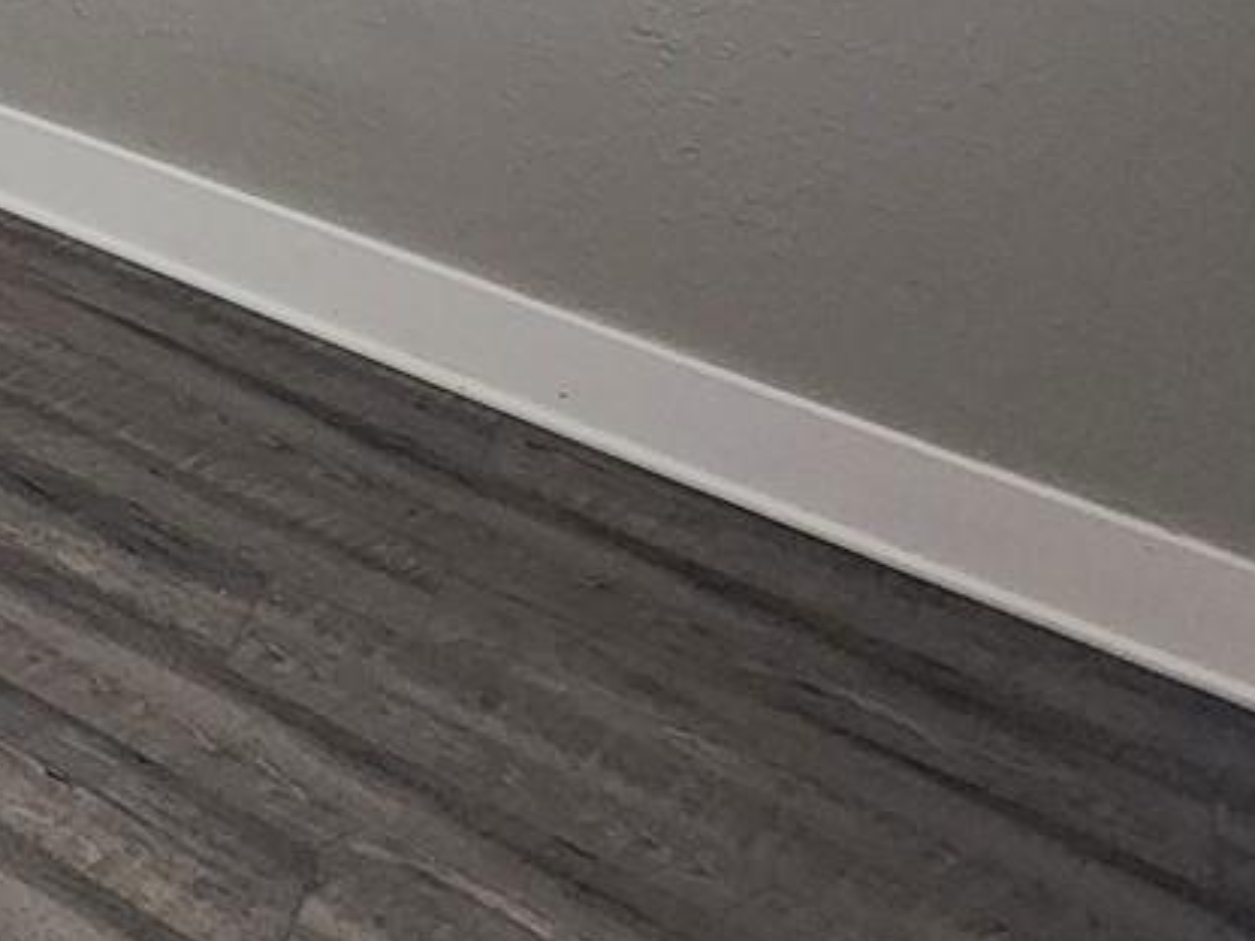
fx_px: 1813
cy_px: -612
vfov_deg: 21.9
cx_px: -990
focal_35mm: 50
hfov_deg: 22.4
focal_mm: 2.2
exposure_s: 1/60
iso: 320
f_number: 2.2
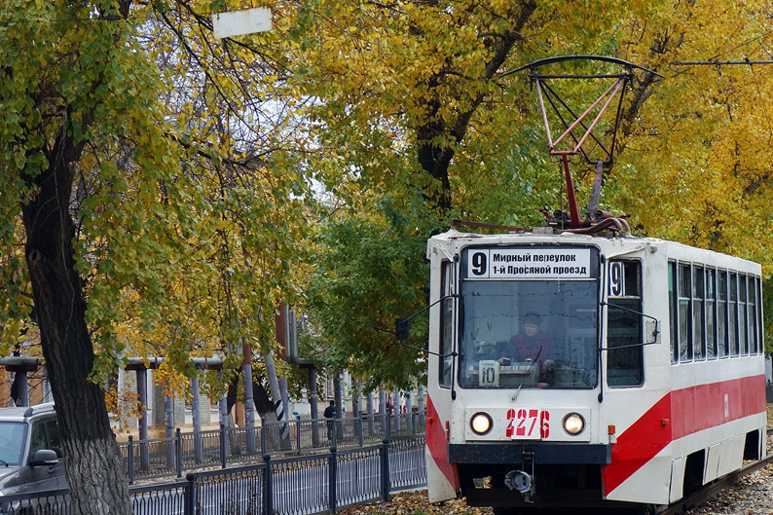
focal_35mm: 127
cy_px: 239
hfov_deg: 16.1
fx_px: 2726
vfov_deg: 10.8
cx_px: 539
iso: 320
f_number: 4.5
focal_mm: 31.15
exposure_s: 1/500
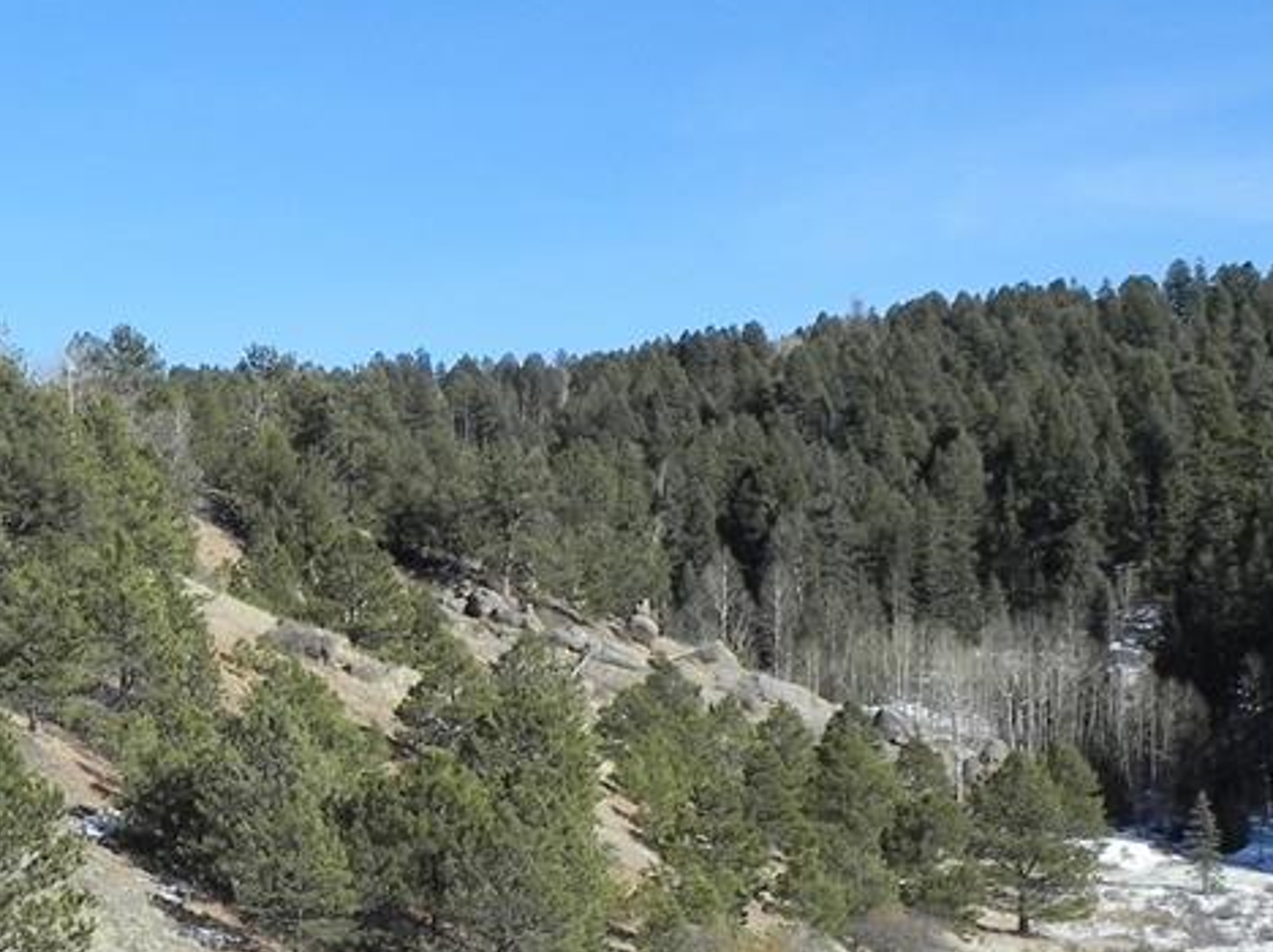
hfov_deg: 23.7
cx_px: 215
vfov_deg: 18.1
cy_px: 673
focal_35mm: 81
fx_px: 2976
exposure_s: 1/478
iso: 160
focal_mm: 6.6
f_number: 7.1
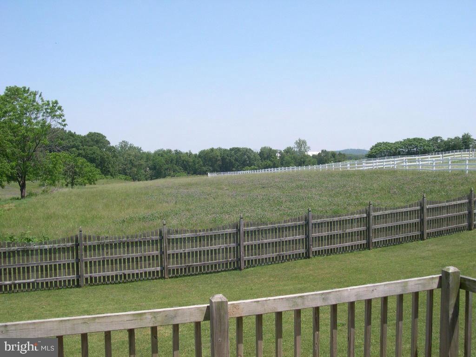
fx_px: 523
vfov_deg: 37.7
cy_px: 178
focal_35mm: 38
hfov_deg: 49.0
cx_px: 238
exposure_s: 1/171
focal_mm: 8
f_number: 7.6
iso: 100
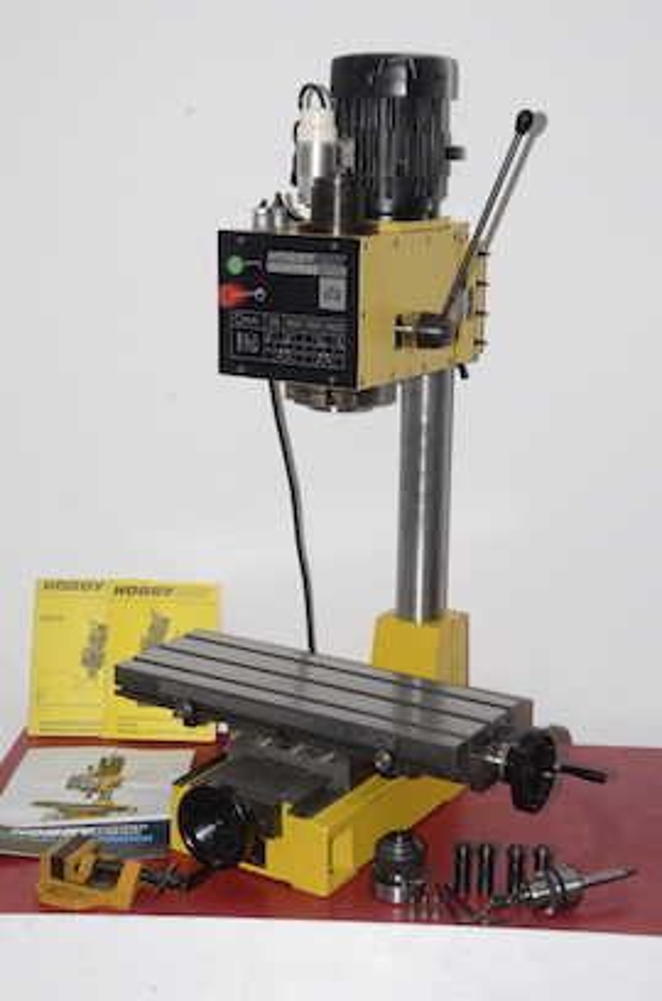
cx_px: 331
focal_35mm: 54
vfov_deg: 37.0
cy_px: 500
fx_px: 1497
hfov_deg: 24.9
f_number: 18
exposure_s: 1/60
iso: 800
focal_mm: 36
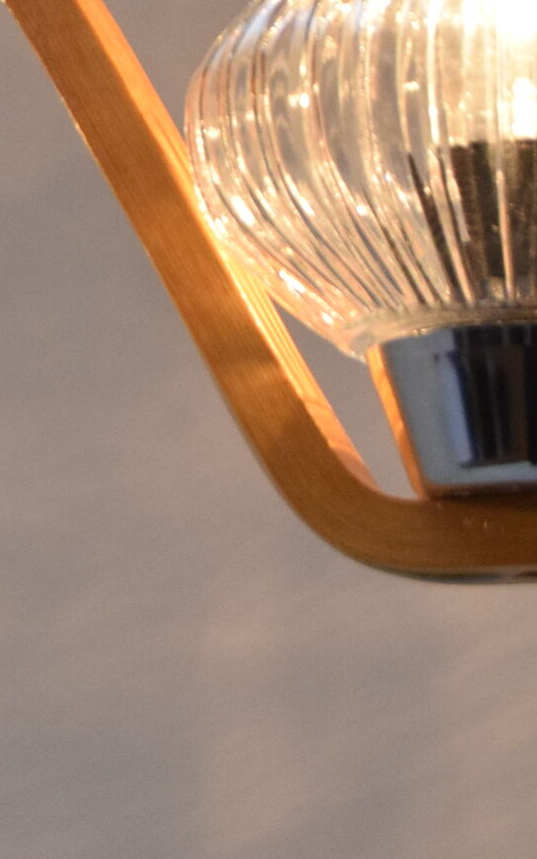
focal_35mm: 255
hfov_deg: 5.1
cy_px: -101
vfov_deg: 8.2
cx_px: -409
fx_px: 5969
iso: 1600
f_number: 8
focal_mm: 48
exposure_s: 1/250
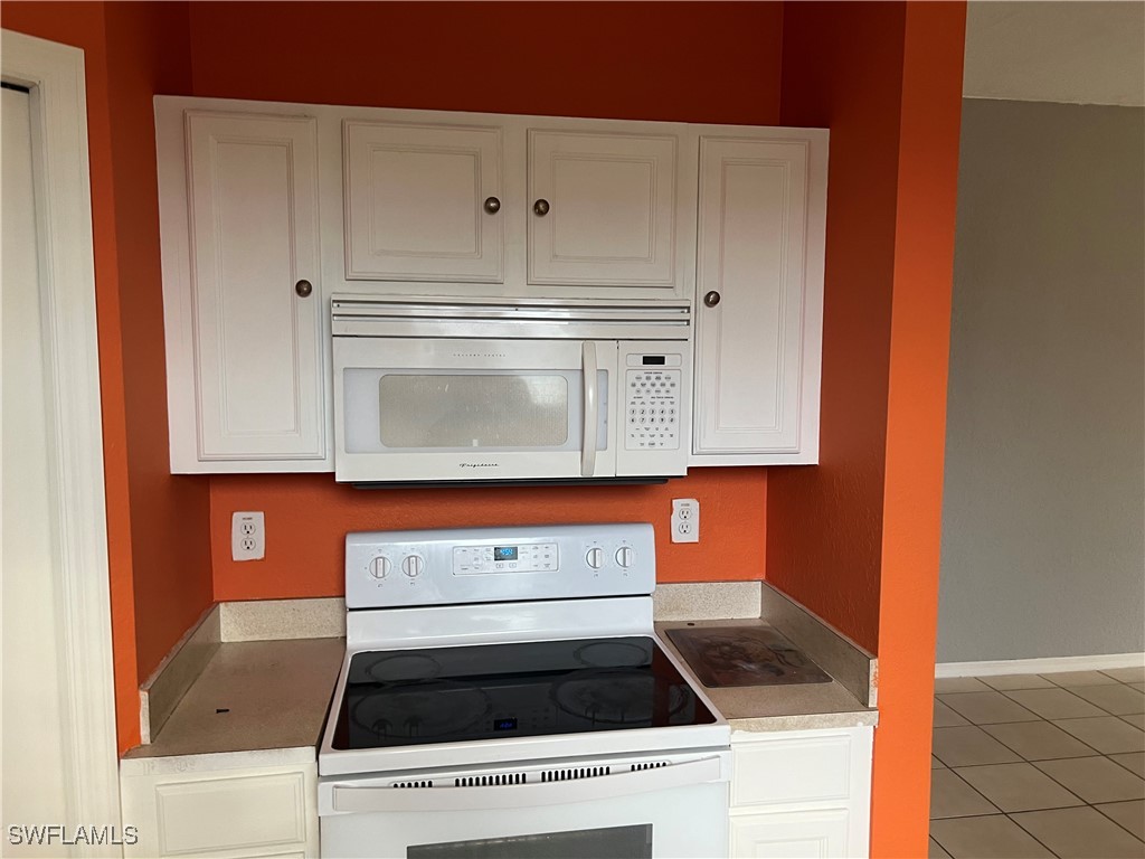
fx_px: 860
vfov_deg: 53.1
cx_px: 572
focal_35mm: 26
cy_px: 430
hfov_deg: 67.3
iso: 160
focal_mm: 5.7
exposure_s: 1/60
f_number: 1.5
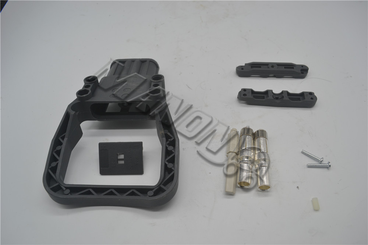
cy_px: 122
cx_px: 184
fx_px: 276
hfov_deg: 67.4
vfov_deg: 47.9
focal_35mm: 27
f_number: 5.6
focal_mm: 18
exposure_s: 1/125
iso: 140
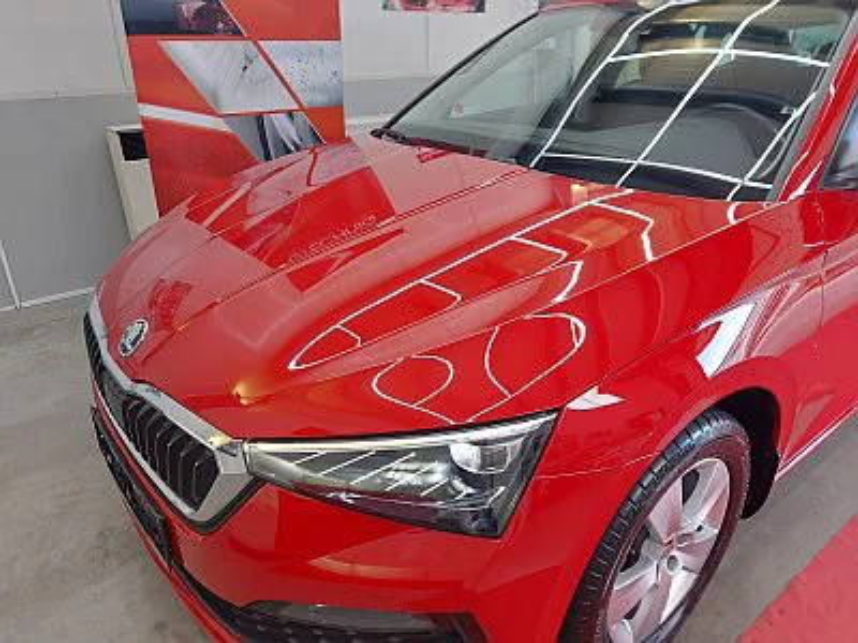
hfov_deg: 71.6
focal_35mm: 24
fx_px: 595
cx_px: 429
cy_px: 322
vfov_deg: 56.8
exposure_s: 1/50
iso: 100
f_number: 1.8
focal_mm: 5.23
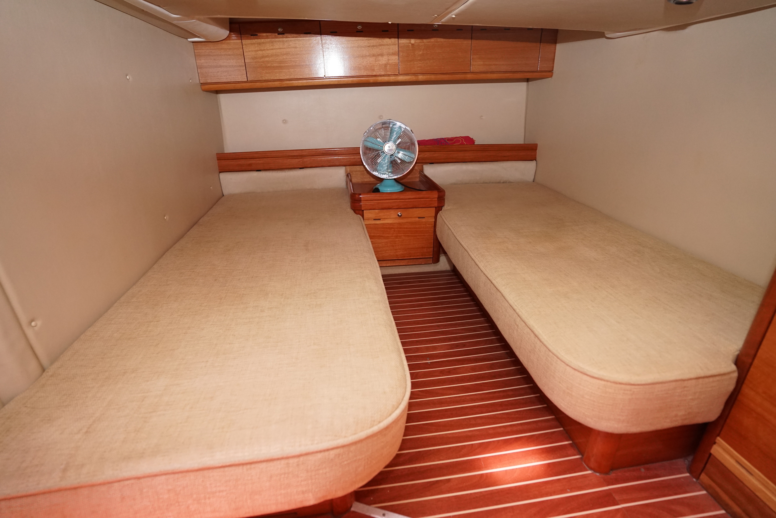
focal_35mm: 17
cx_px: 388
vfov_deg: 70.4
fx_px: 366
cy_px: 259
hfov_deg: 93.3
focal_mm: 17
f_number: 2.8
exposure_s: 1/160
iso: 1600
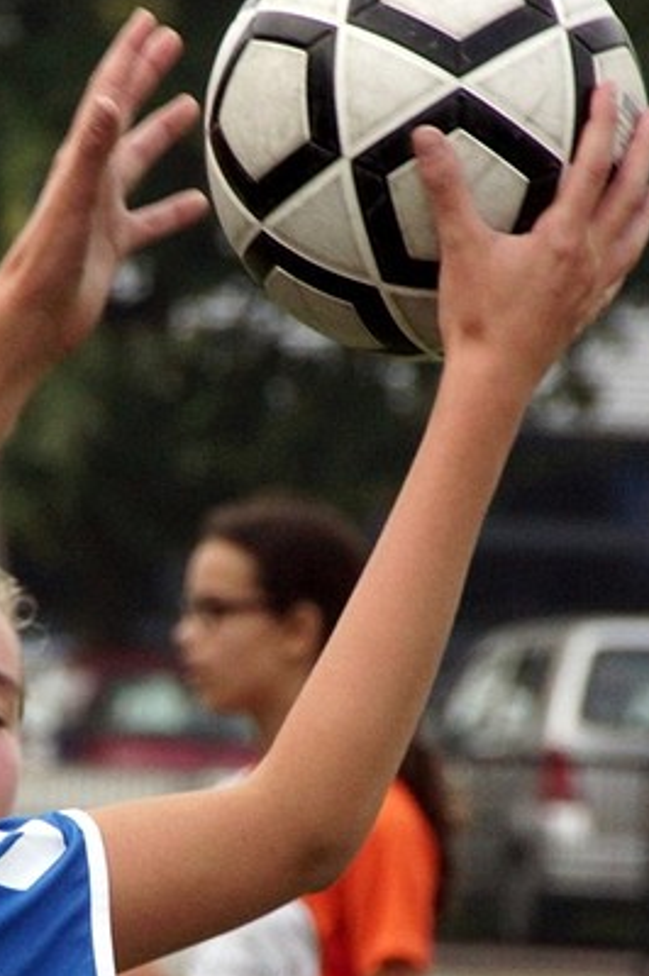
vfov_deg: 2.7
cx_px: -41
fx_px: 20802
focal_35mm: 768
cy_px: 676
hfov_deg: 1.8
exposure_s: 1/500
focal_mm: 200
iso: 640
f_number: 10
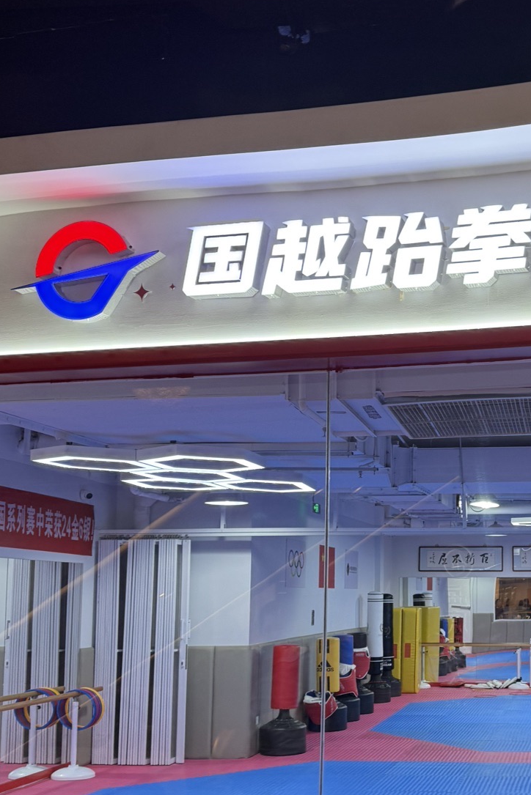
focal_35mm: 46
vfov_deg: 42.4
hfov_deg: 28.2
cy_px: 502
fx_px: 1017
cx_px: 477
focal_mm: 6.76
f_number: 1.78
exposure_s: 1/100
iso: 100
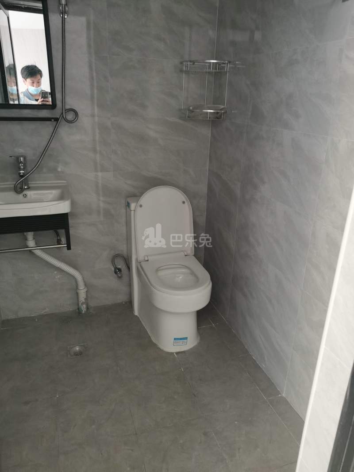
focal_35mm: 27
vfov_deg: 65.3
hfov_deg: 51.3
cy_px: 236
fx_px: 368
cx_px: 177
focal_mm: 5.58
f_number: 1.8
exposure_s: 1/33.3
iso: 320
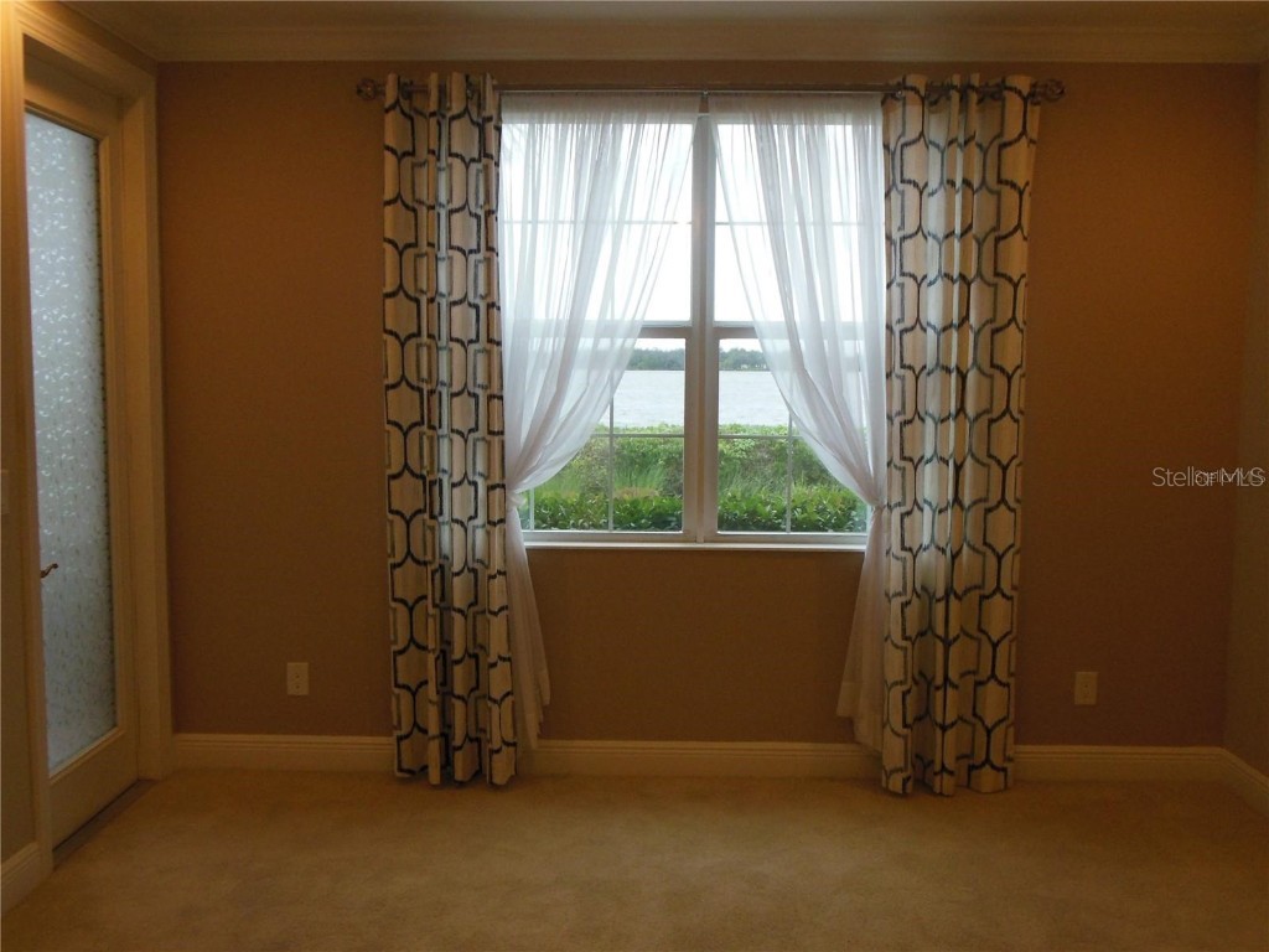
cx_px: 634
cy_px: 476
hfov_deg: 55.4
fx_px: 1210
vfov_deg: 42.9
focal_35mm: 33
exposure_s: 1/125
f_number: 3.5
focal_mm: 6
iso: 400
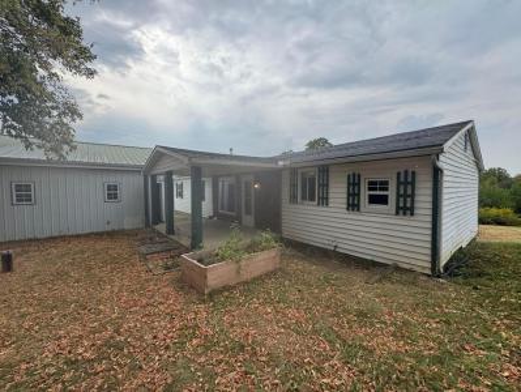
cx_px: 260
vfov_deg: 85.8
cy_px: 196
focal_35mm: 14
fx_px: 211
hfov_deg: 102.0
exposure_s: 1/1370
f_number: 2.2
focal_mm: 2.22
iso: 50
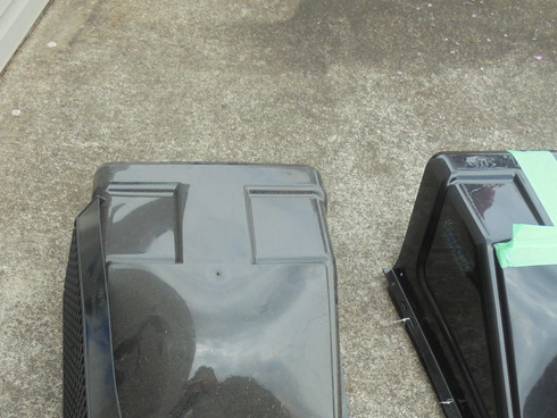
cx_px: 205
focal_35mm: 41
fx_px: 660
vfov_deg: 34.3
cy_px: 321
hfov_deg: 45.3
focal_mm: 4.6
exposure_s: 1/250
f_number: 3.5
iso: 100
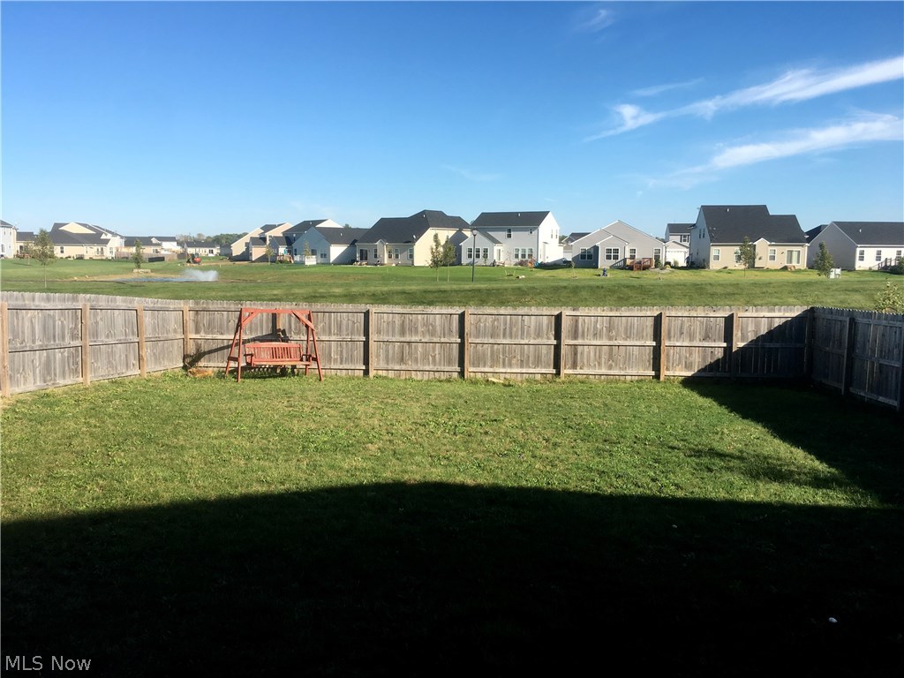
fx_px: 757
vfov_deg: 48.2
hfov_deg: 61.7
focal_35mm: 29
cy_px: 339
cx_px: 452
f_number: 2.2
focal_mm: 4.15
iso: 25
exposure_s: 1/1282
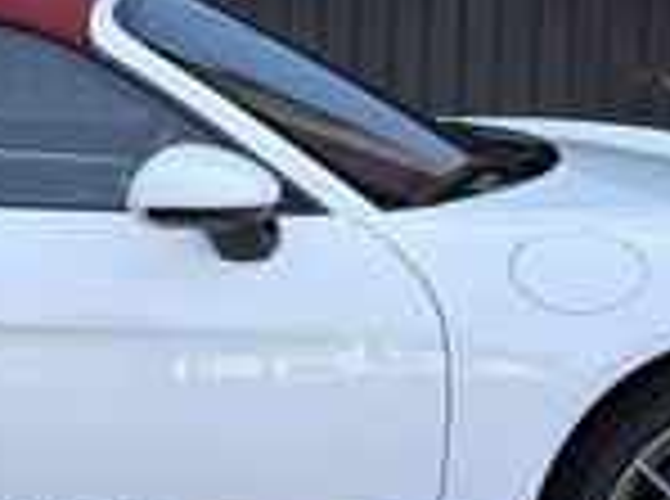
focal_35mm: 124
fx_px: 2394
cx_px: 40
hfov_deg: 15.7
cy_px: 279
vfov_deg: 11.9
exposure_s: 1/1032
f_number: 1.78
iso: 80
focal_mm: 6.76
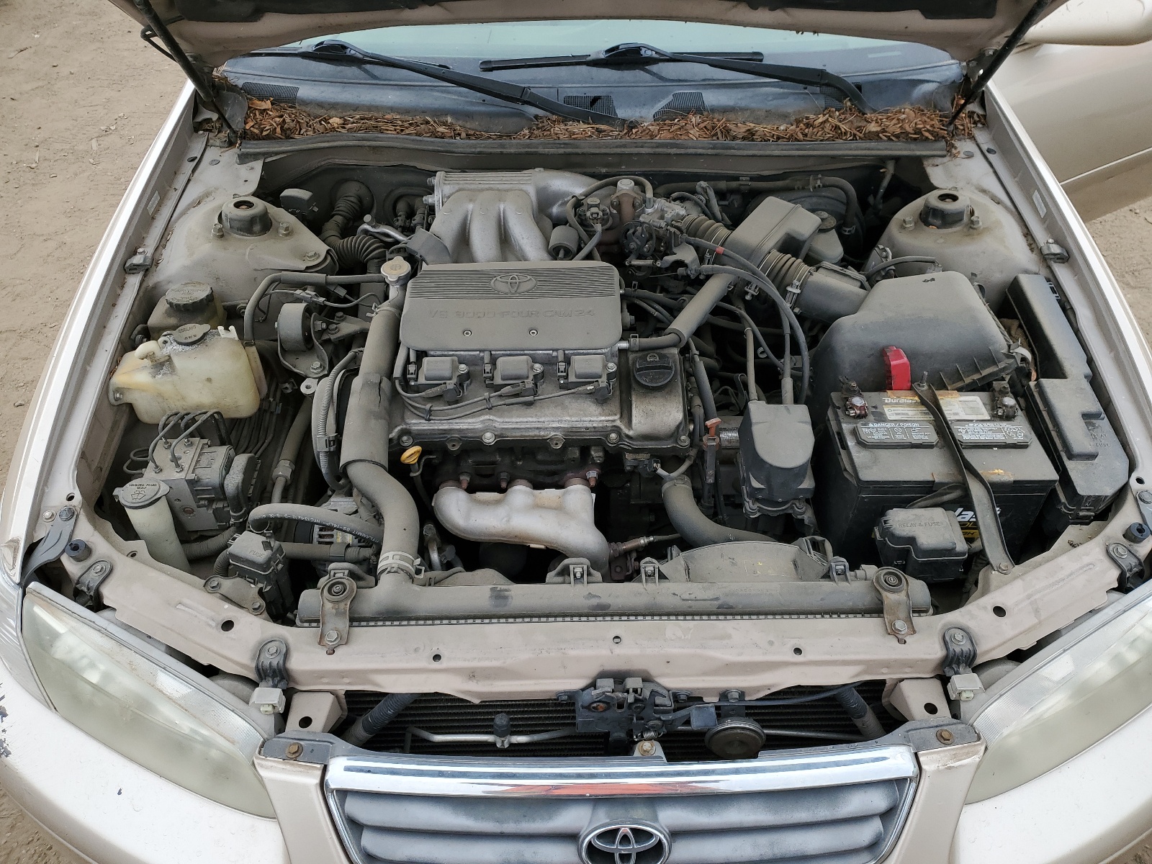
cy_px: 432
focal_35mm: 26
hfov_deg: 67.3
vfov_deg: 53.1
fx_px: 865
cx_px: 576
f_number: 1.5
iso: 50
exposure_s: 1/278
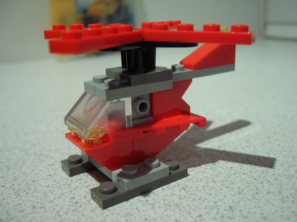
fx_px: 266
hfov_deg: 58.4
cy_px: 111
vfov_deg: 45.4
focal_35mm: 31
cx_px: 148
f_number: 2.7
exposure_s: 1/13
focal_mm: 8.13
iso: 100
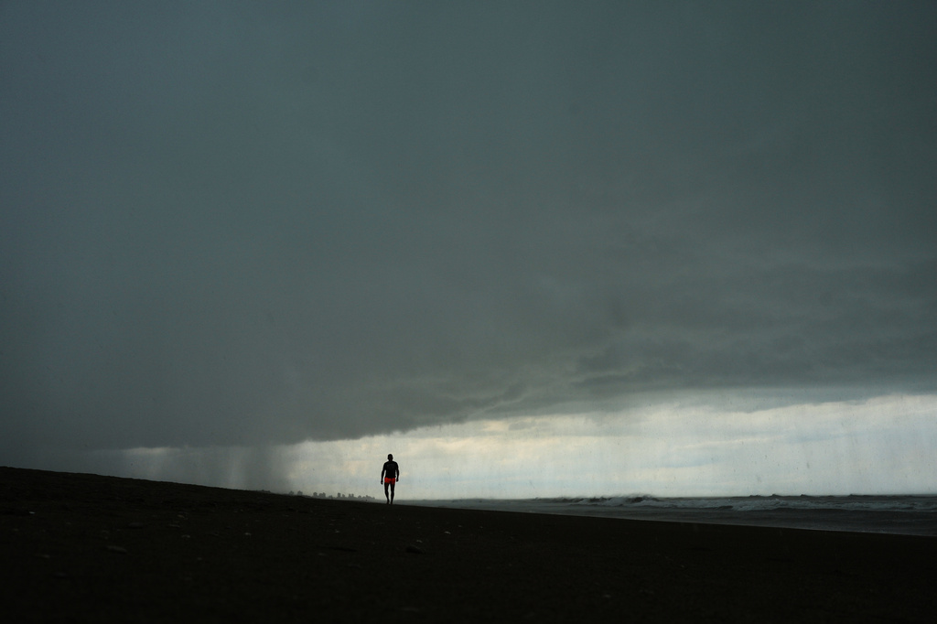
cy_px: 312
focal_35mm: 35
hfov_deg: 54.4
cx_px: 468
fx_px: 911
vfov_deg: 37.8
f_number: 5.6
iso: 200
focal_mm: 35
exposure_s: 1/800
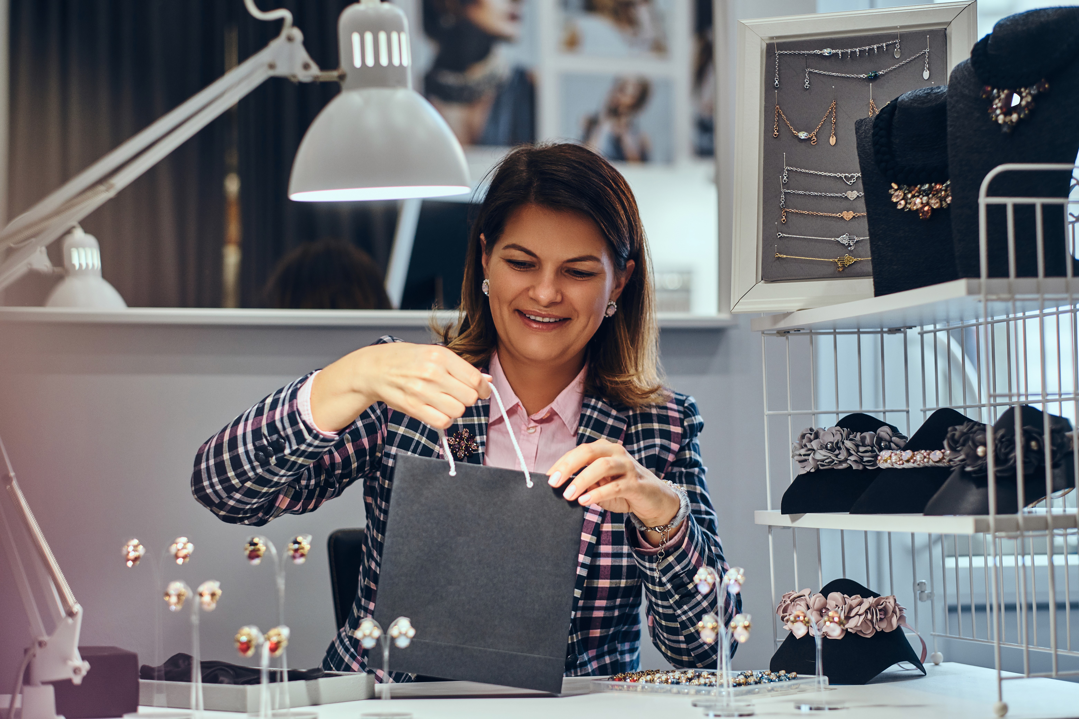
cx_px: 540
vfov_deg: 16.3
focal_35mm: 84
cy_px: 360
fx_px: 2517
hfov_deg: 24.2
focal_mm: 56
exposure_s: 1/125
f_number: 2
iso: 400
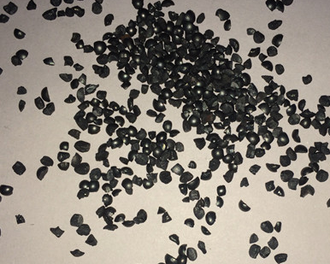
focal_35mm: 44
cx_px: 209
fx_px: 430
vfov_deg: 34.0
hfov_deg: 41.7
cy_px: 162
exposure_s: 1/707
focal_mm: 4.15
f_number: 2.2
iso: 32
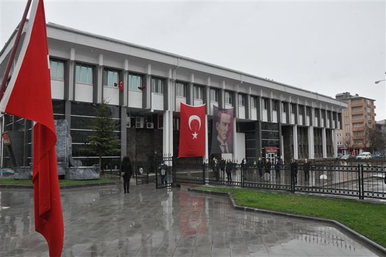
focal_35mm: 27
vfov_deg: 47.8
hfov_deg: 67.4
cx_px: 193
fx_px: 289
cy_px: 128
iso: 1000
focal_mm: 18
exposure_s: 1/320
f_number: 9
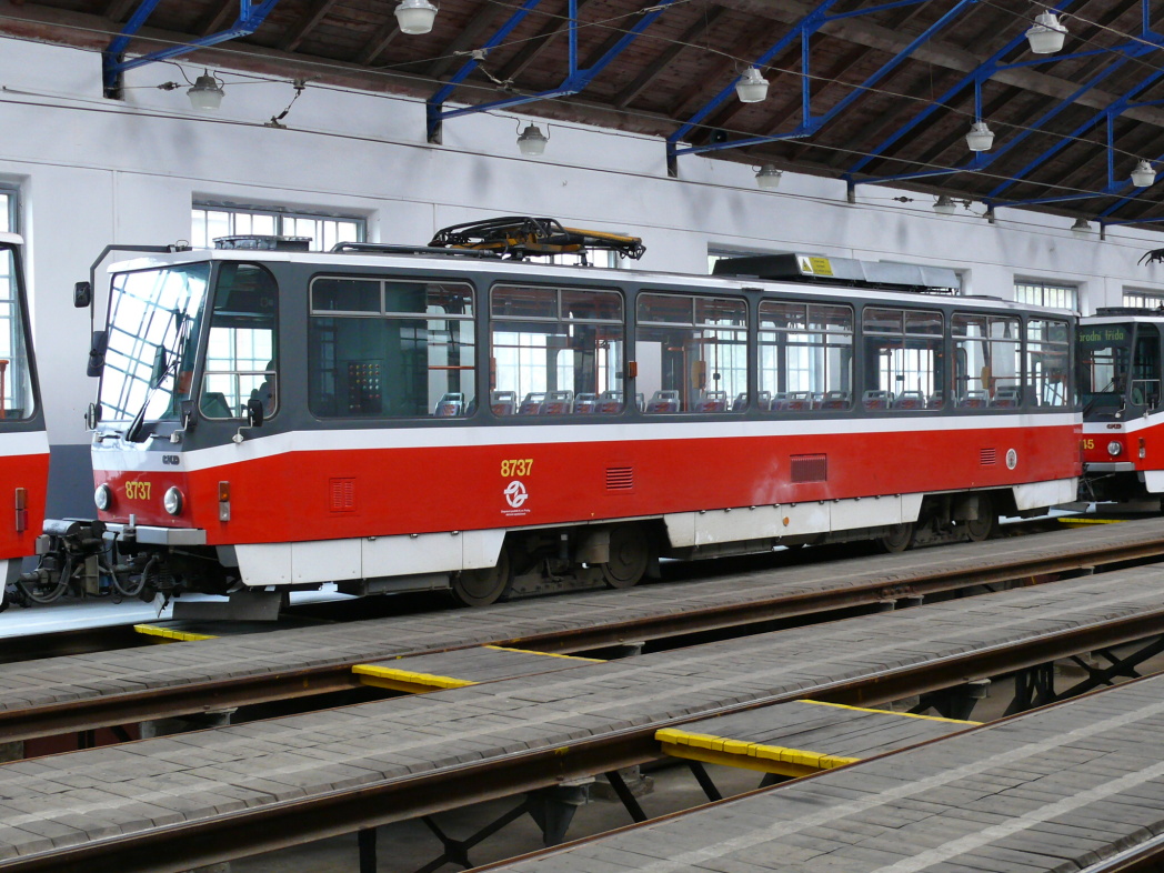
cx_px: 582
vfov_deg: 29.7
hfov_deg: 38.9
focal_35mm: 49
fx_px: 1648
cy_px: 436
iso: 200
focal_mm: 9
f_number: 2.8
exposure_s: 1/20
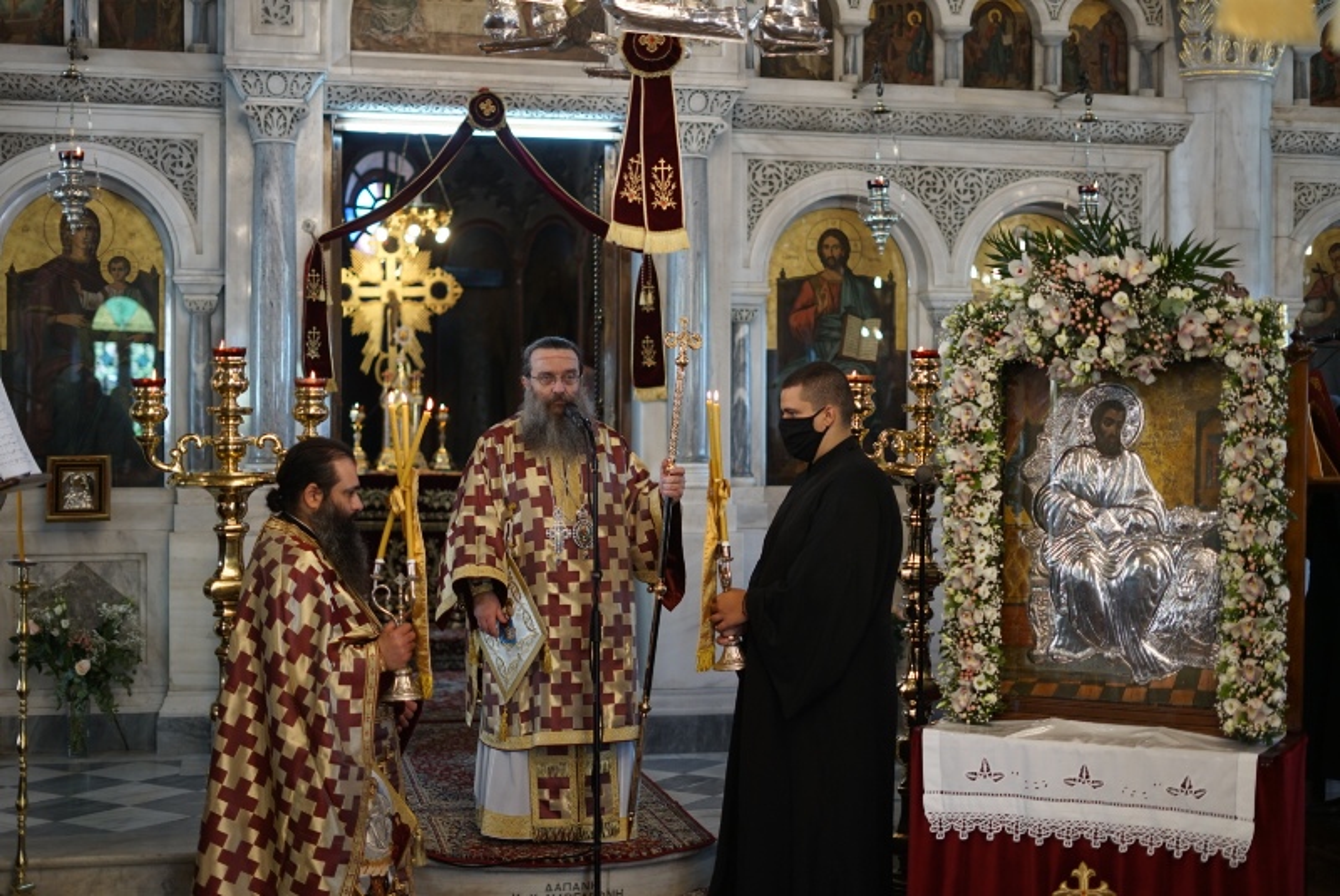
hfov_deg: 39.6
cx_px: 670
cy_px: 448
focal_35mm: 50
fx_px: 1863
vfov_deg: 27.0
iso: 400
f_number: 1.8
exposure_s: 1/160
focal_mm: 50
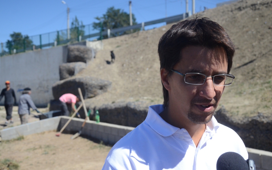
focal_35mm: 56
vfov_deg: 23.1
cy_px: 96
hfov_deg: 36.3
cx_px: 131
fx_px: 415
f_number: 5.6
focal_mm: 34
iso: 1400
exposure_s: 1/8000
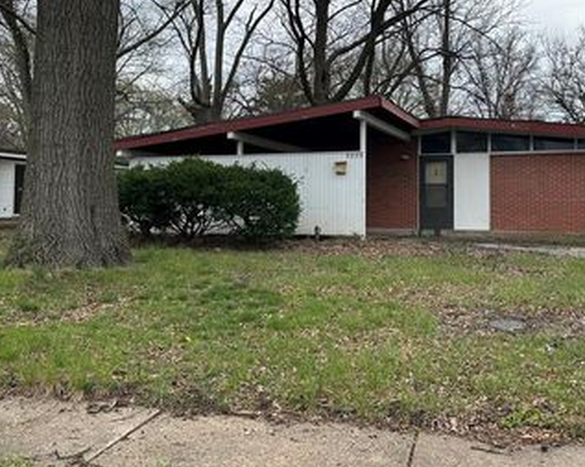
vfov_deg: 39.9
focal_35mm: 37
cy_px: 182
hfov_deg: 48.9
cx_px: 345
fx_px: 640
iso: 80
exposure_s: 1/1357
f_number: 1.78
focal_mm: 6.86
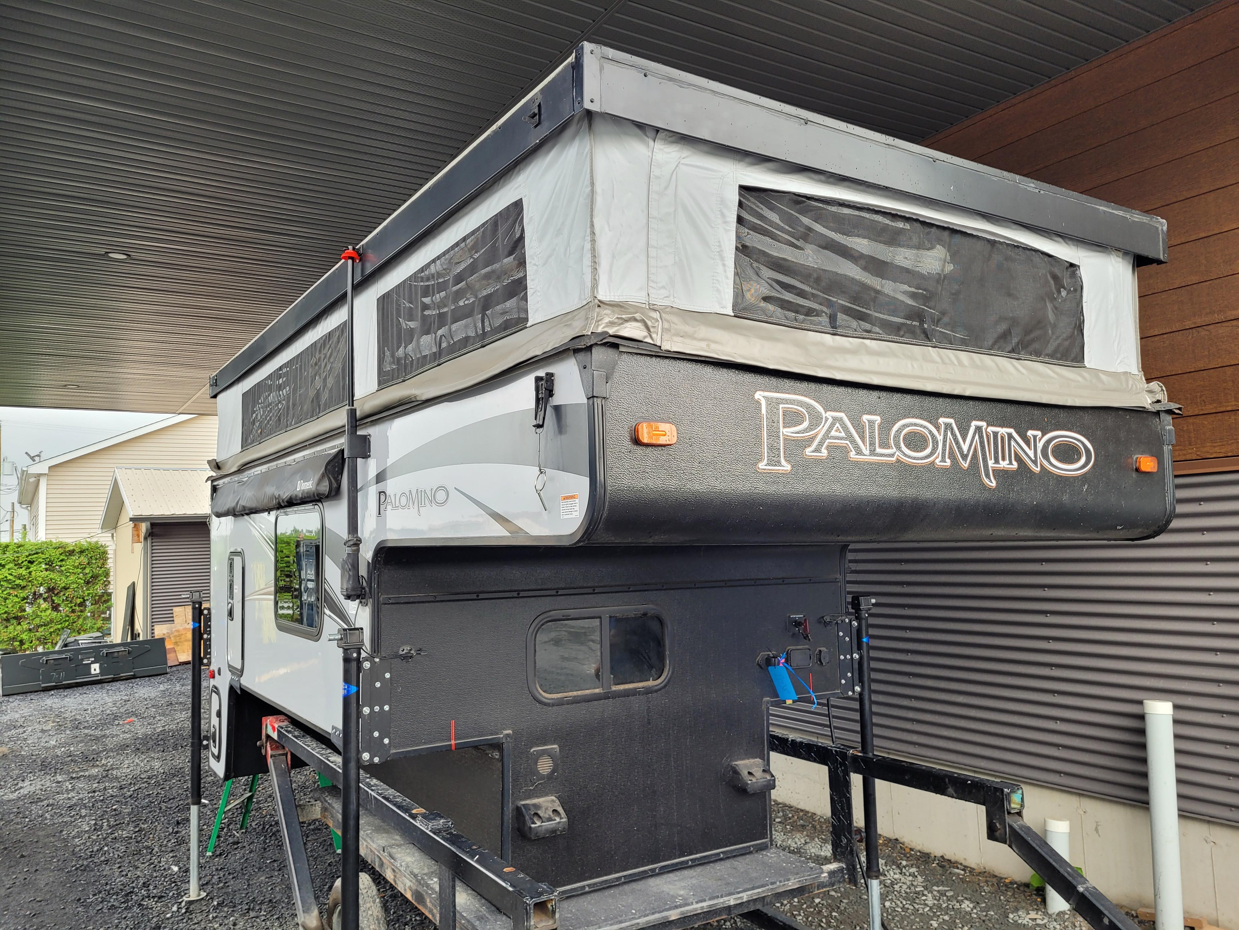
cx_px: 620
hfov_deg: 67.3
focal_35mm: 26
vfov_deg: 53.1
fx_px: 931
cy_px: 465
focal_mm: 5.4
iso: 64
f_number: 1.8
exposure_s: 1/100
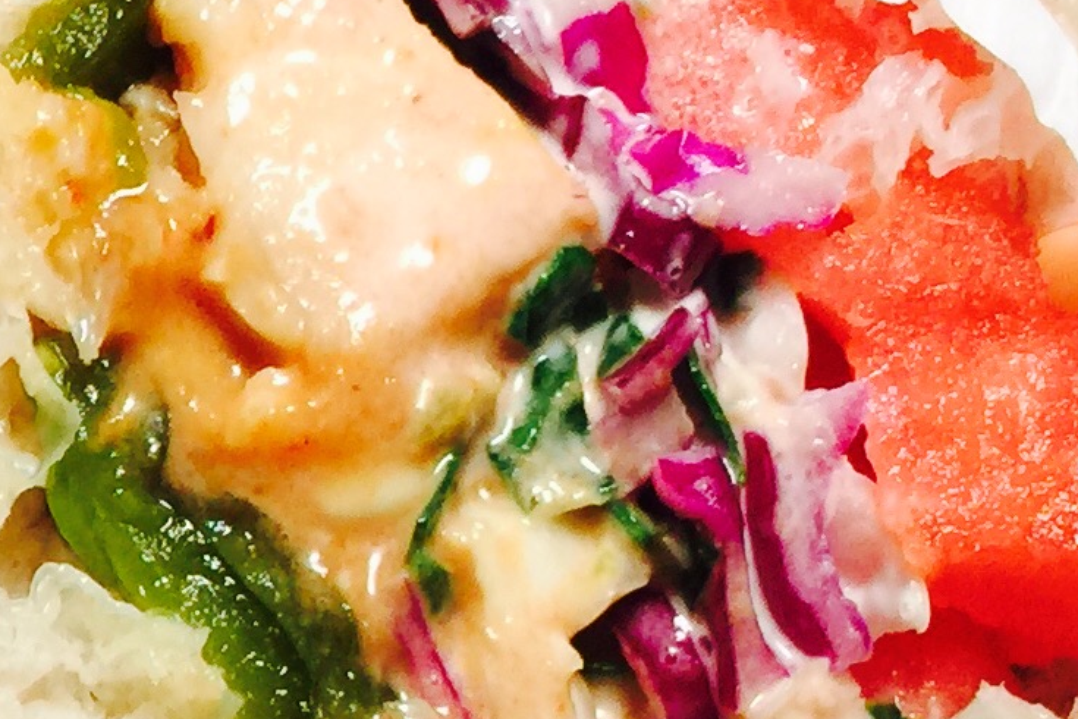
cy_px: 764
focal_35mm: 134
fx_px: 4012
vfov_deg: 10.1
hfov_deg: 14.6
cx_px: -331
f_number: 2.2
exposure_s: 1/30
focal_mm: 4.15
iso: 32
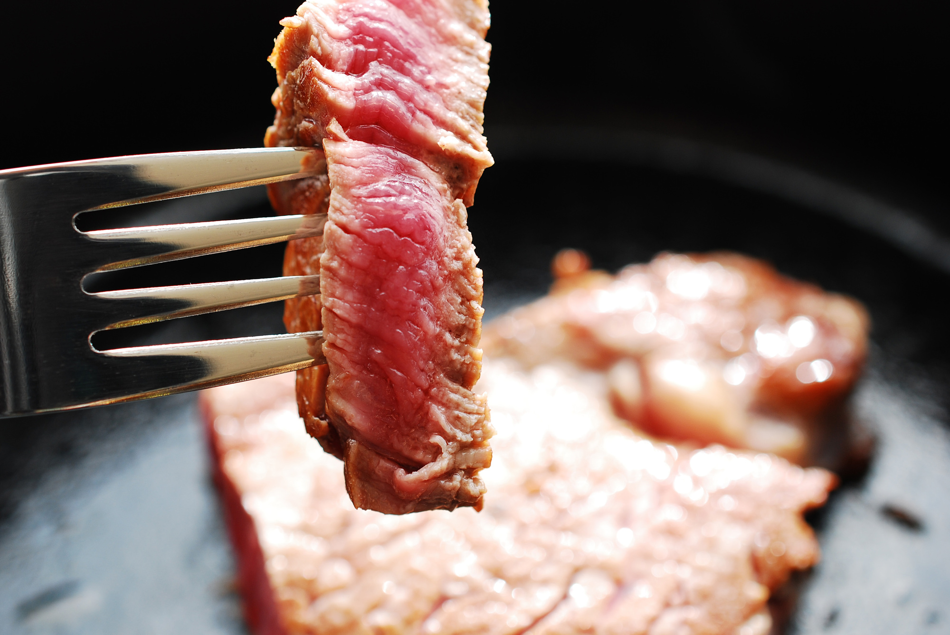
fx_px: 1585
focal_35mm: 60
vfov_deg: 22.7
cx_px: 475
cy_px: 318
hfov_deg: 33.4
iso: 100
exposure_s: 1/60
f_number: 4.5
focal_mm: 40
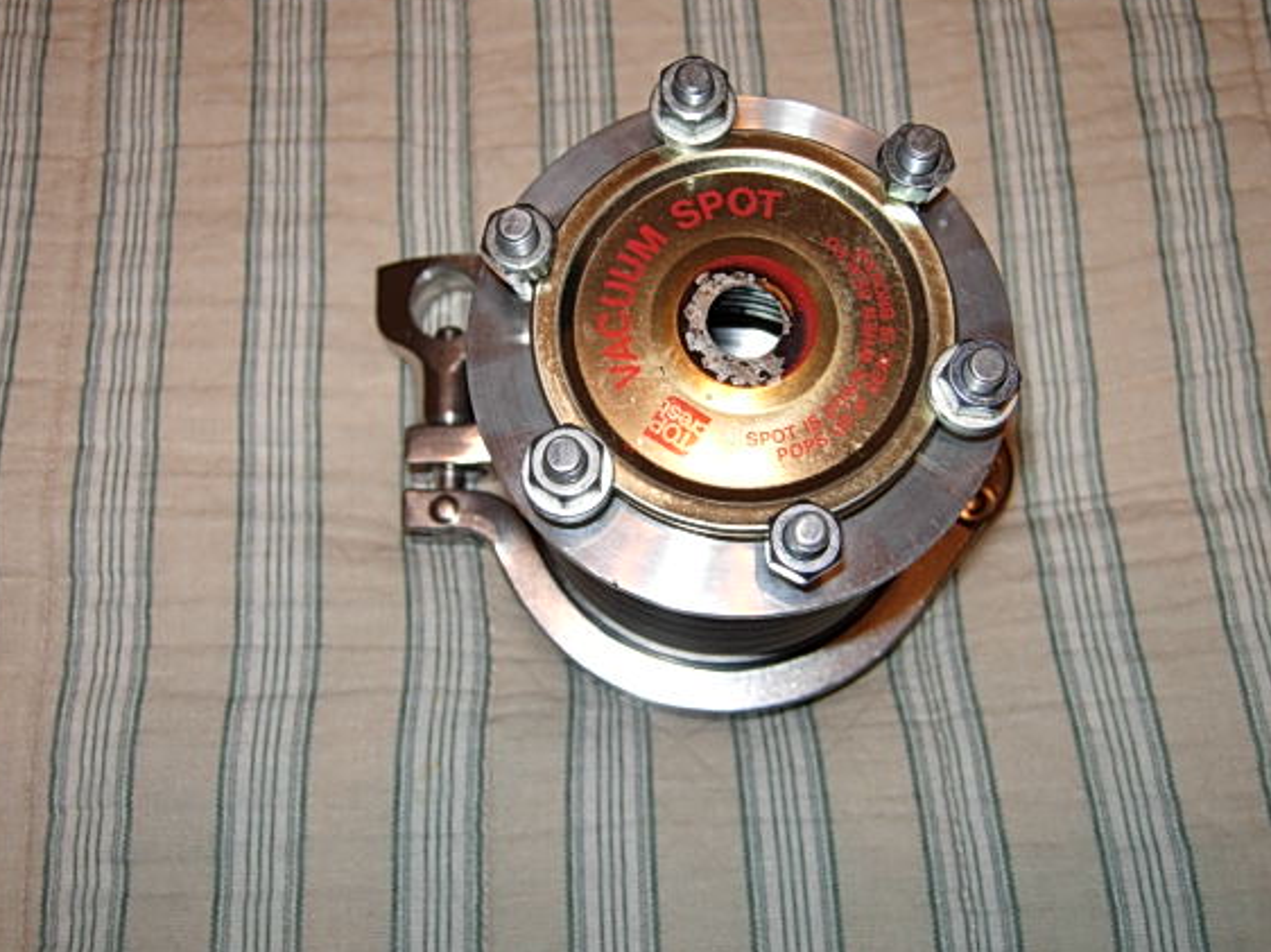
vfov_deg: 35.1
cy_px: 455
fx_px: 1505
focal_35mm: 41
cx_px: 658
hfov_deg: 45.8
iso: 50
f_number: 2.7
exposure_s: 1/45.2
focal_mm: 7.5
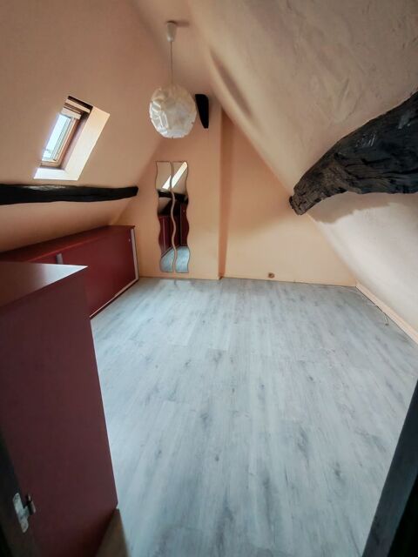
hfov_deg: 78.1
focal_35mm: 16
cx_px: 209
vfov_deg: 94.5
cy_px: 278
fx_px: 258
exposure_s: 1/20
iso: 200
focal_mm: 1.96
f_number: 2.2
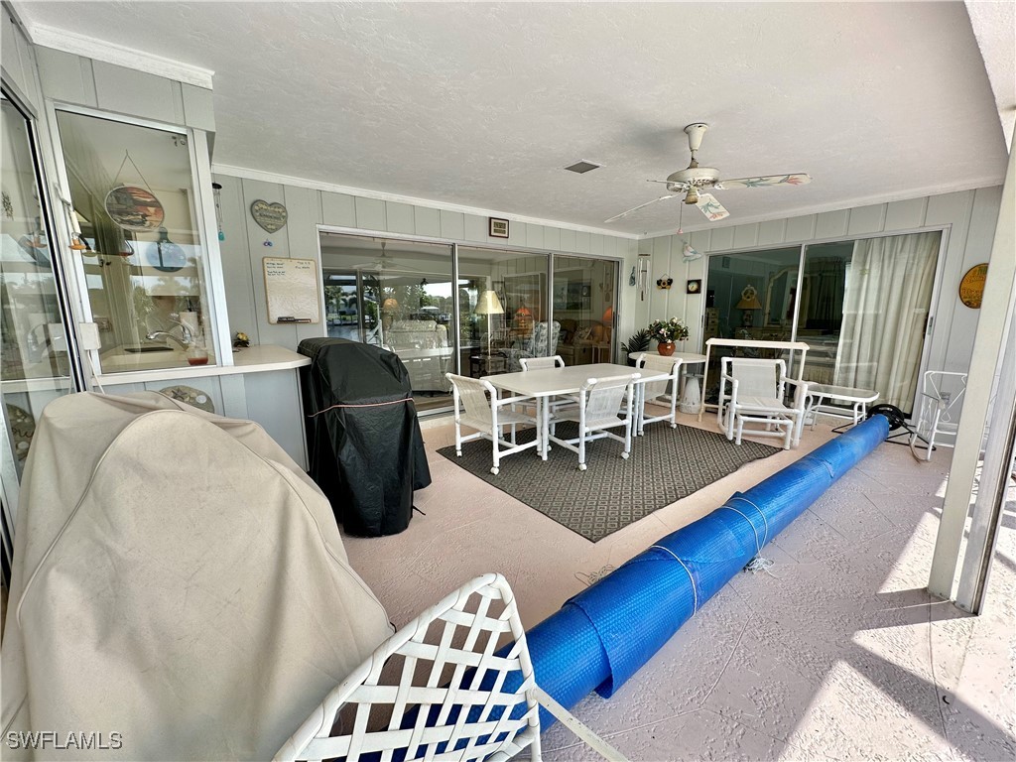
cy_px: 381
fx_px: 411
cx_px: 508
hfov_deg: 102.1
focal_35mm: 14
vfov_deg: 85.7
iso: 40
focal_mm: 2.22
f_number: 2.2
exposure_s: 1/206
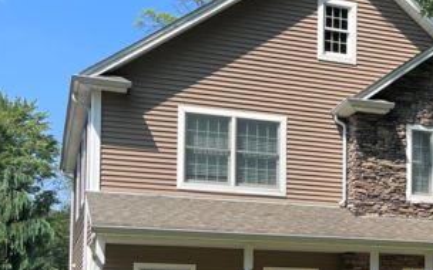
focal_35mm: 58
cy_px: 244
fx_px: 684
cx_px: 405
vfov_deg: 21.8
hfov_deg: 33.0
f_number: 1.6
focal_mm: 5.1
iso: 50
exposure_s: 1/1890
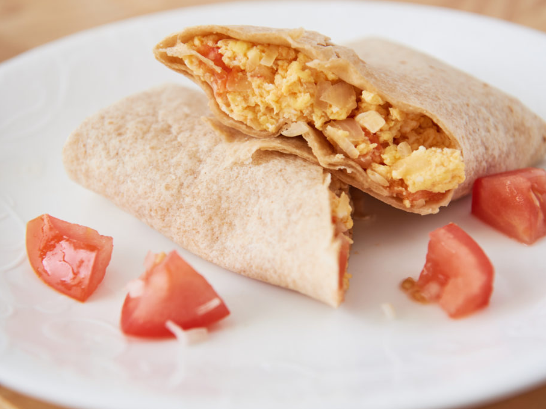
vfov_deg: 19.4
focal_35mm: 76
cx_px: 293
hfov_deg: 25.7
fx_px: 1199
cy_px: 204
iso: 320
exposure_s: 1/100
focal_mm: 70
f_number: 5.6
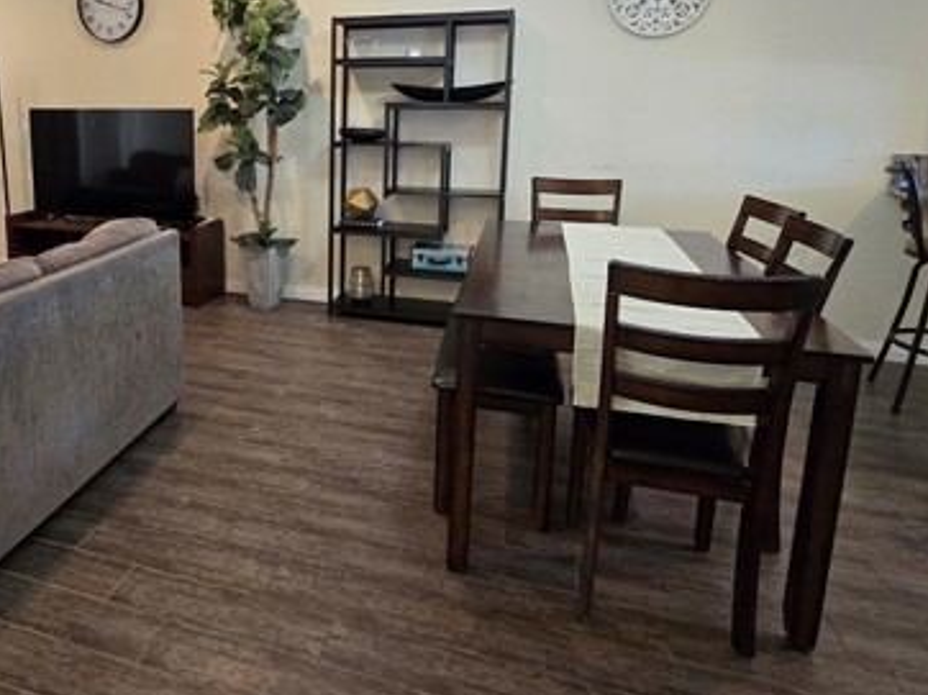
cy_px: 221
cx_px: 279
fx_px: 616
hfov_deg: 70.9
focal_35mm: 23
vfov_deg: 57.3
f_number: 2.2
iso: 250
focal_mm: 2.2
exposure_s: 1/60
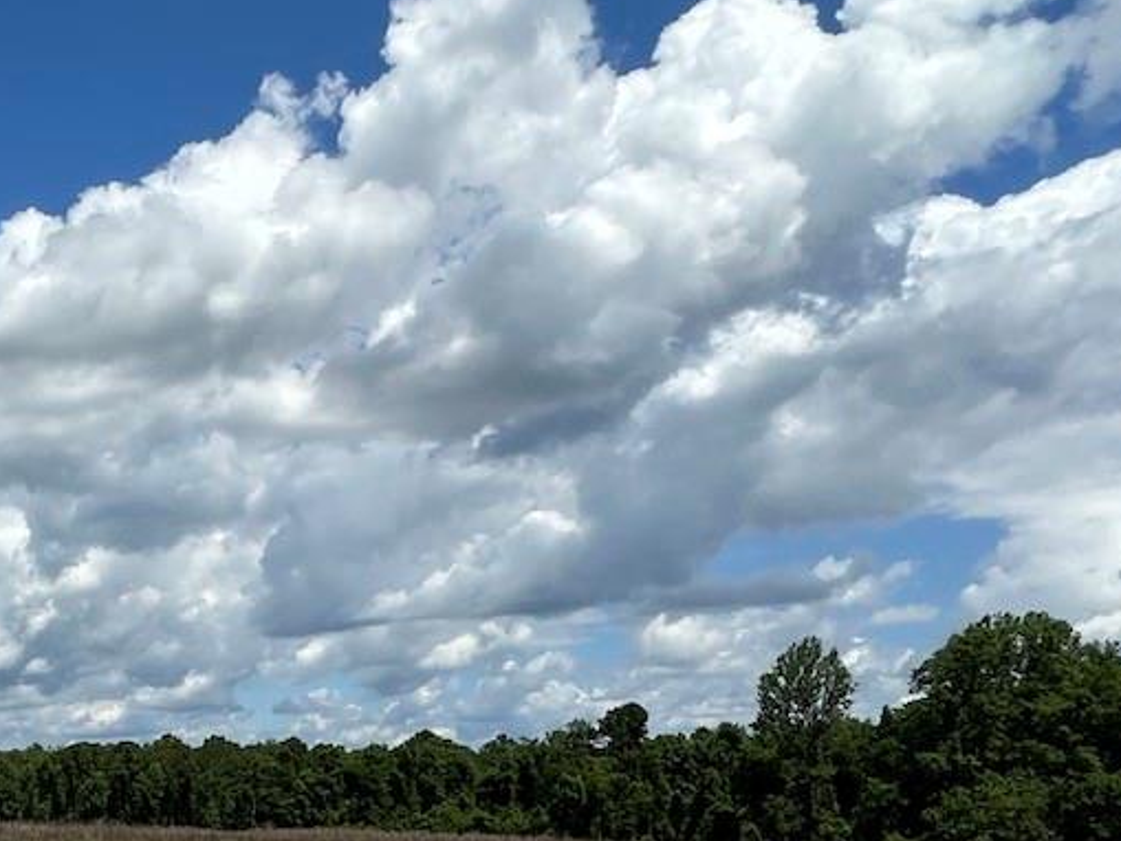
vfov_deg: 31.4
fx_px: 1425
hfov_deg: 35.1
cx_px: -185
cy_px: 757
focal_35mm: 44
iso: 50
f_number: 2.2
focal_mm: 2.22
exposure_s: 1/5051
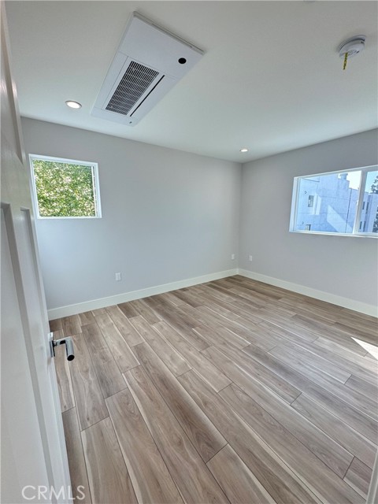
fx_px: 204
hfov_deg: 85.7
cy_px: 252
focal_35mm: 14
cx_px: 189
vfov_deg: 102.1
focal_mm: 2.22
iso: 50
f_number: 2.2
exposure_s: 1/120
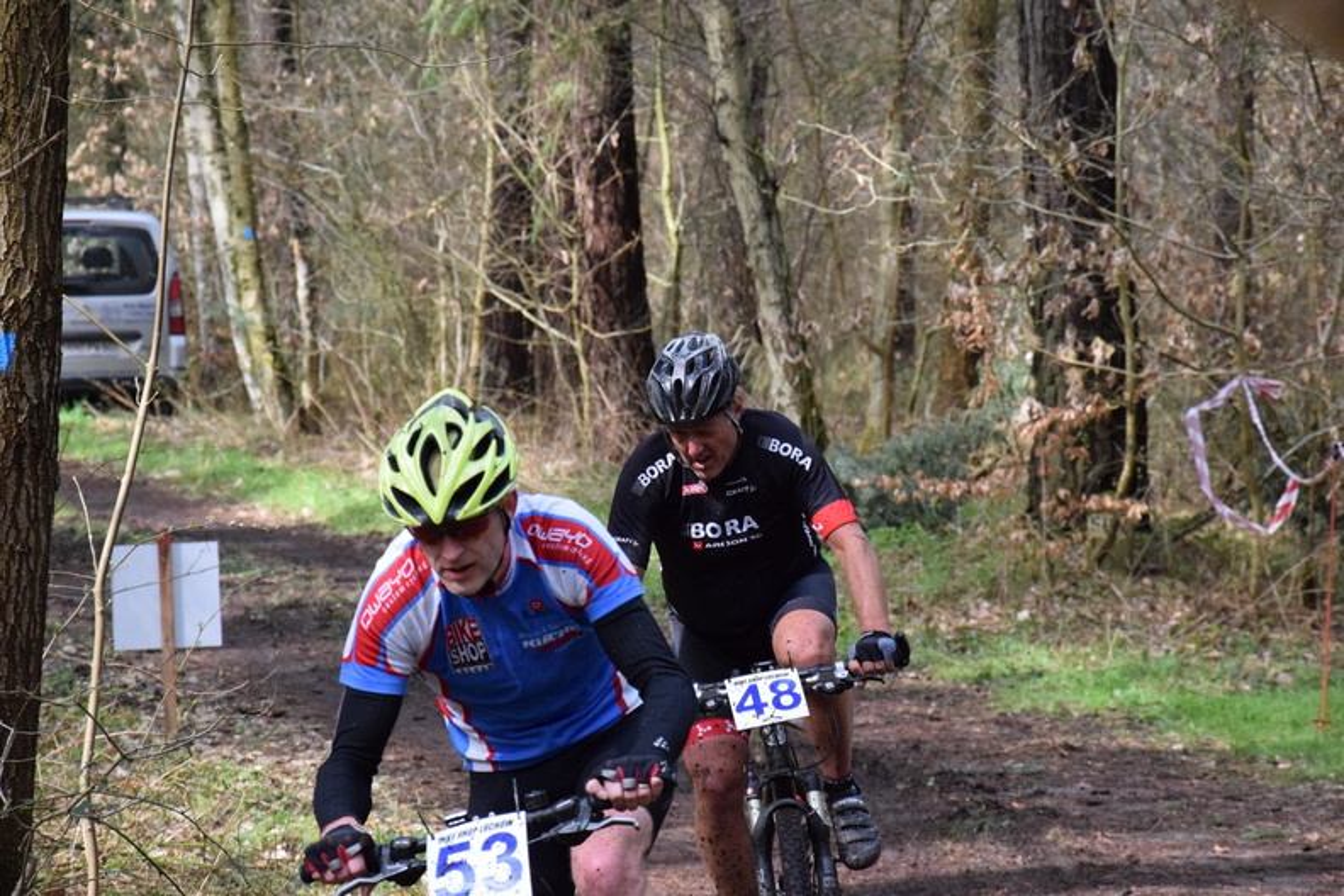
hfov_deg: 13.0
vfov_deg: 8.7
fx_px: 5880
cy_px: 448
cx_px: 672
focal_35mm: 158
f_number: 7.1
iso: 4000
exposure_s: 1/2000
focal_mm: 105
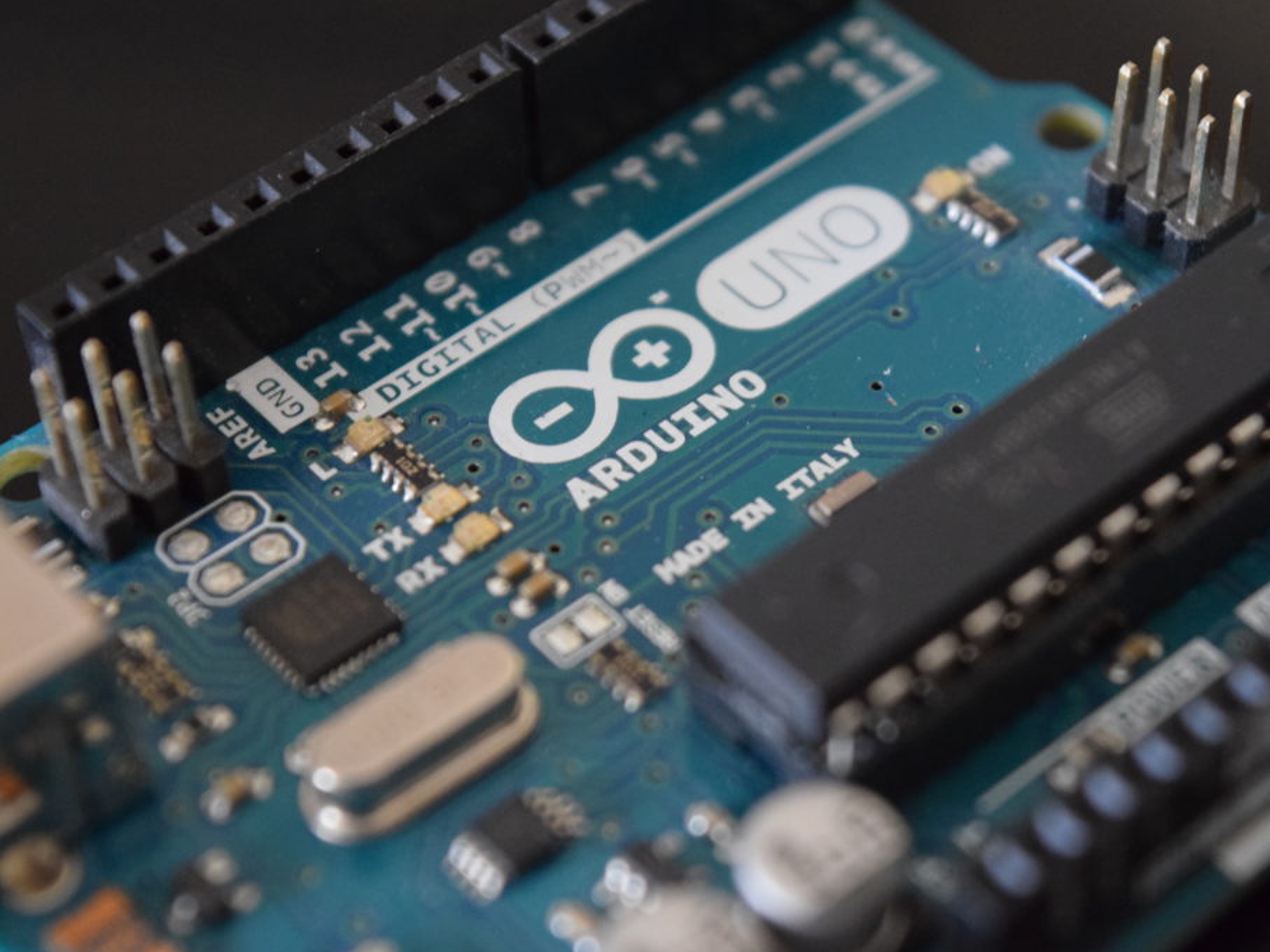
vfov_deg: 16.5
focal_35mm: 90
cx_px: 650
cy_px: 477
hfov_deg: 21.9
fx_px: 3285
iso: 3600
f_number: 5.6
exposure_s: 1/60
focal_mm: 55
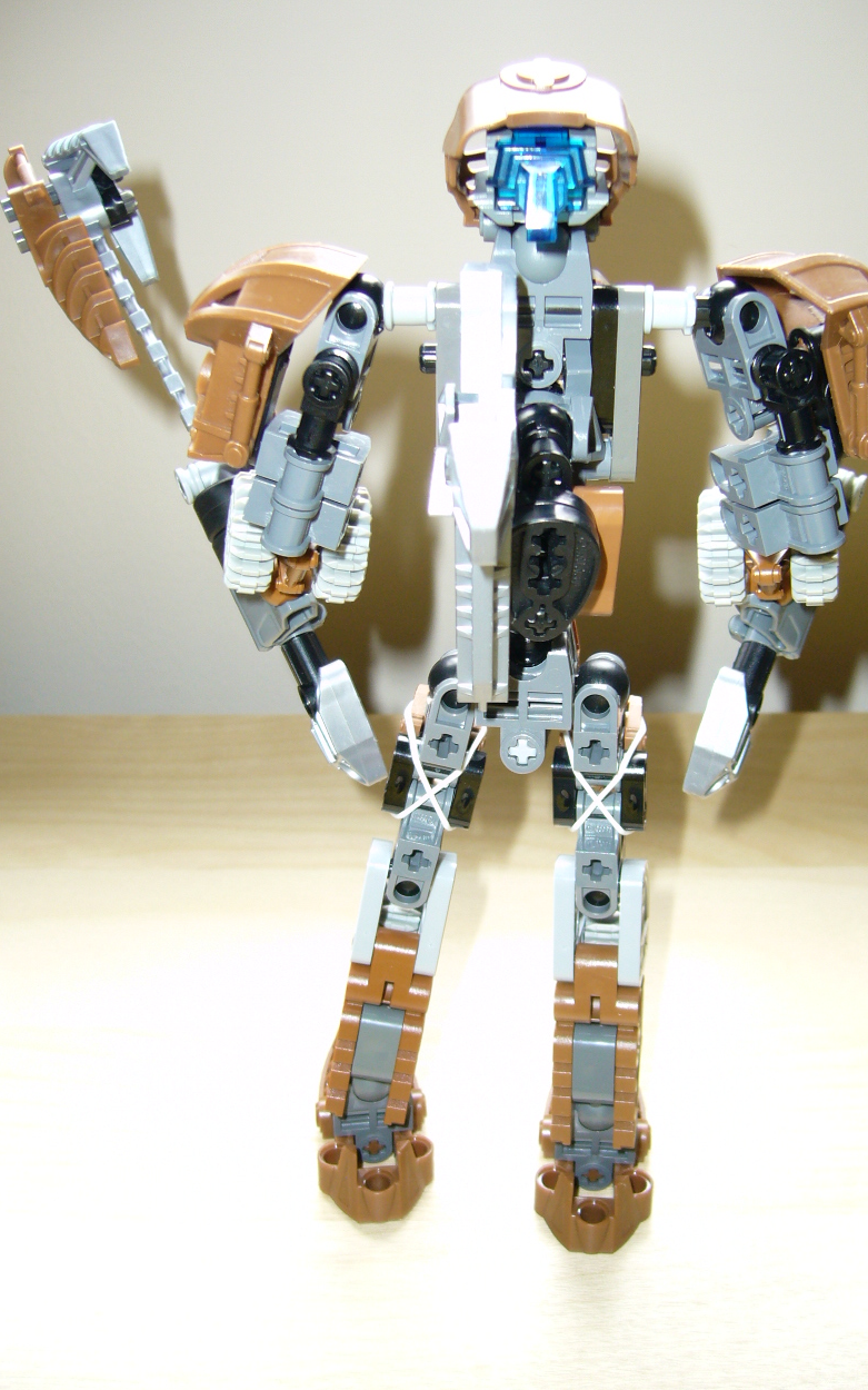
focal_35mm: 38
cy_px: 703
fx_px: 1439
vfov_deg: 51.5
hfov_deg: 33.4
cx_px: 530
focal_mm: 5.8
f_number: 2.8
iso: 100
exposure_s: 1/30
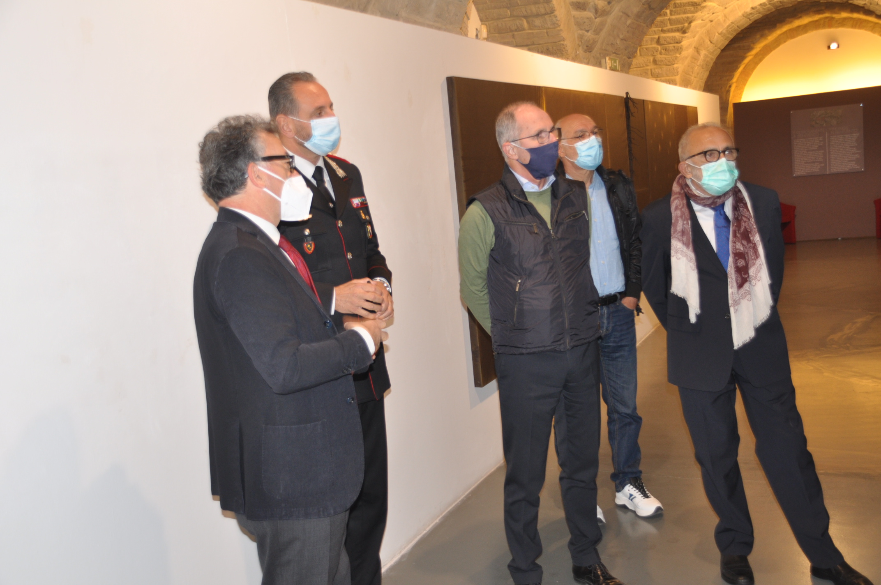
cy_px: 292
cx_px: 440
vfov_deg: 30.8
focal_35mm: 44
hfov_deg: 45.0
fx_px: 1063
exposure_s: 1/40
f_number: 4
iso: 400
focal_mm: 29
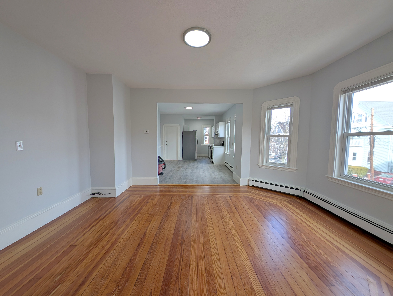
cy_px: 148
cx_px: 196
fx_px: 136
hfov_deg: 110.5
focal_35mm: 12
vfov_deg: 94.6
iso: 41
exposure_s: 1/167
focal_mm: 2.23
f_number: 1.95
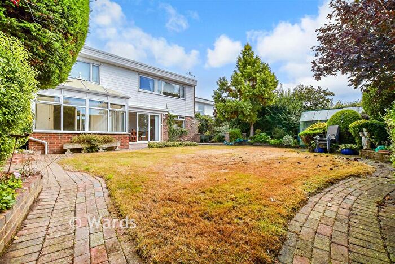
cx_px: 198
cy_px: 132
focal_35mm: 25
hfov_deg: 71.5
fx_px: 274
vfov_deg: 51.3
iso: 160
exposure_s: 1/250
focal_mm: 17
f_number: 8
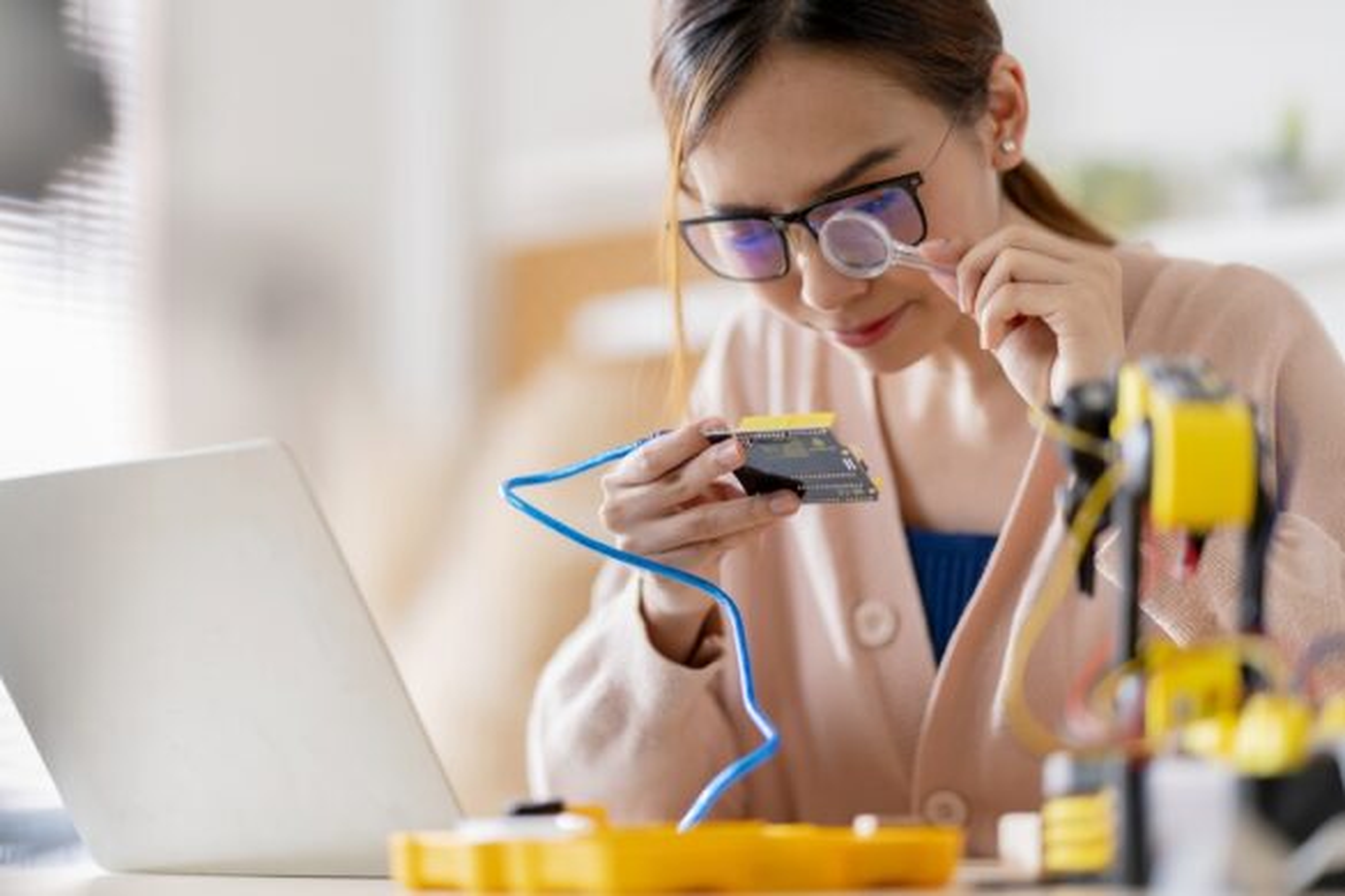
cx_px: 672
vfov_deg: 16.1
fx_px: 3175
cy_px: 448
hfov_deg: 23.9
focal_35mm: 85
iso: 640
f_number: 1.8
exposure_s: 1/1000
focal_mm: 85
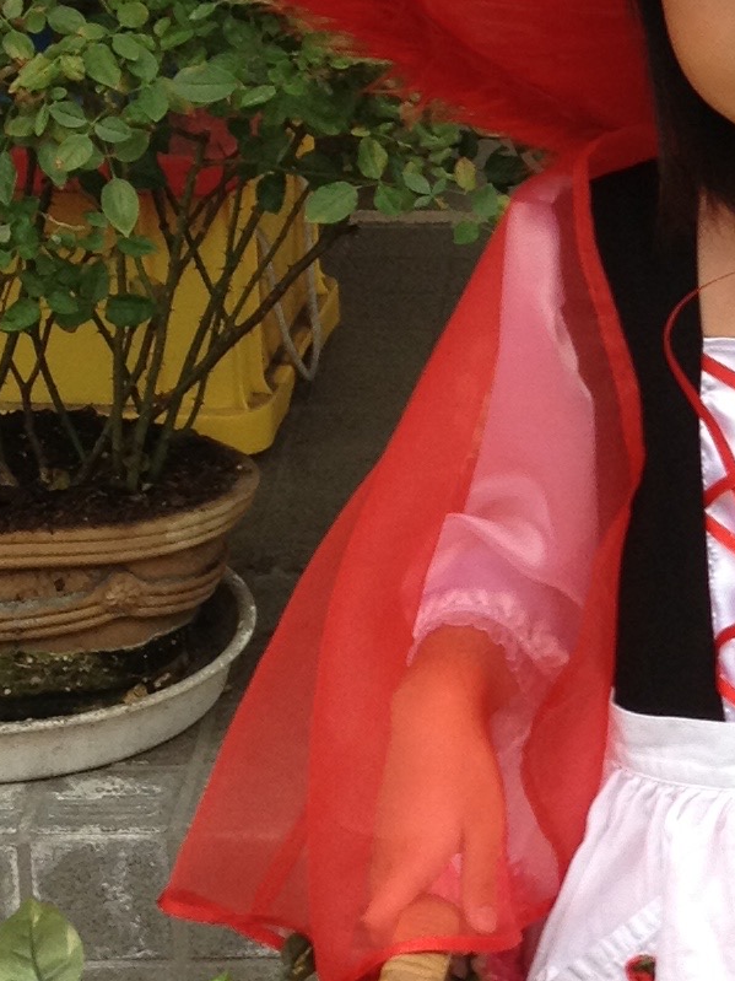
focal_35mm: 143
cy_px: 431
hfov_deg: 9.9
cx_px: 1266
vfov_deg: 13.8
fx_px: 4049
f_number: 2.4
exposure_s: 1/295
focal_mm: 4.28
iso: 50
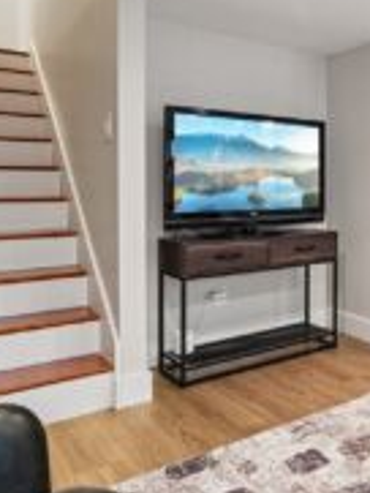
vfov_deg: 53.5
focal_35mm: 34
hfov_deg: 36.0
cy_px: 192
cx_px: 400
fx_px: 484
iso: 1600
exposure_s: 1/20
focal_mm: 16
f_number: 8
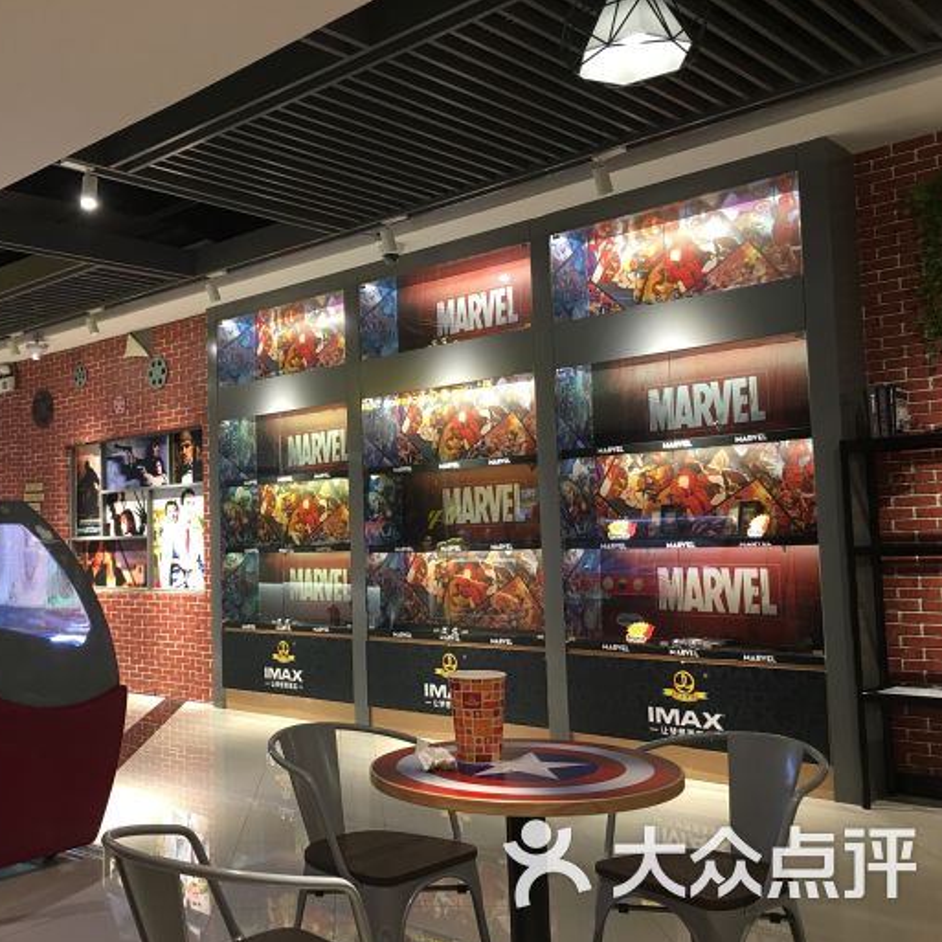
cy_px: 477
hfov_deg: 46.5
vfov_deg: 47.2
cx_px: 321
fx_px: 1078
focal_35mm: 35
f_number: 2.2
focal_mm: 4.15
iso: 64
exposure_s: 1/17
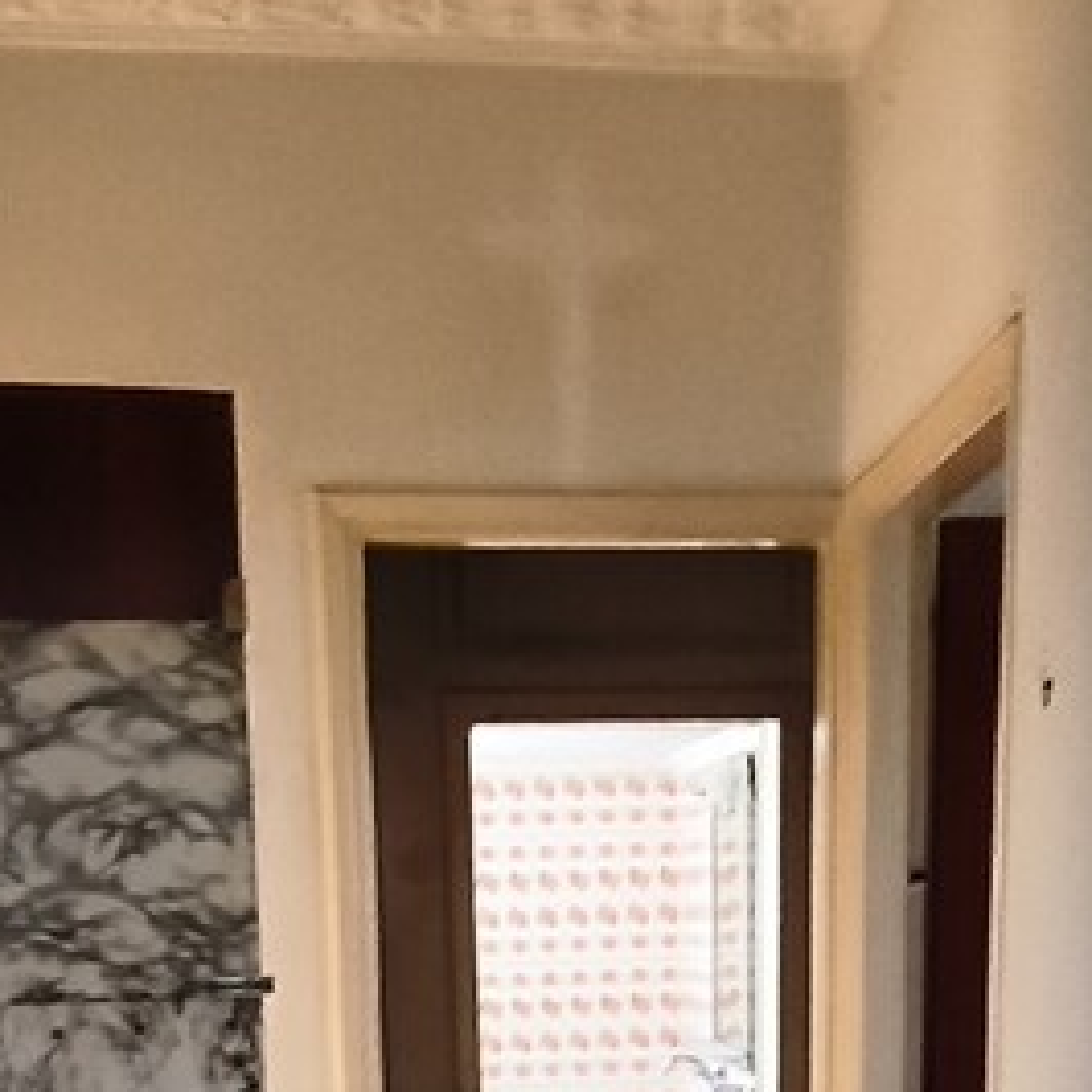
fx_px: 1820
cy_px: 1308
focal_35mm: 51
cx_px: 550
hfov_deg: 33.4
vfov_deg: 28.9
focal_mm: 1.65
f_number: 2.2
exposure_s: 1/33.3
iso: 500
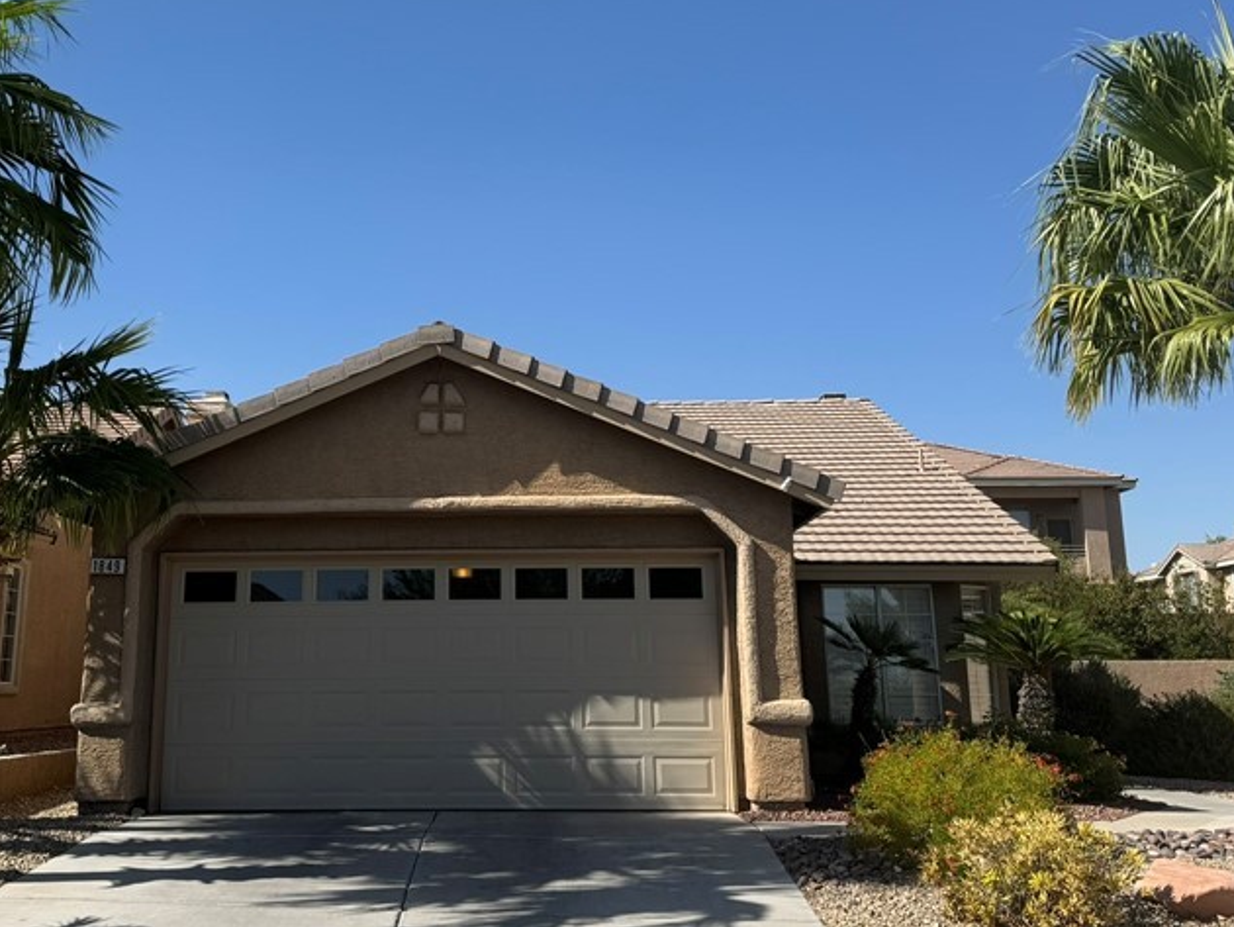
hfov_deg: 47.4
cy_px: 365
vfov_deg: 36.7
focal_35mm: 39
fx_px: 1391
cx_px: 468
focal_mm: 6.76
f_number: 1.78
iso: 80
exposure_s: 1/4608
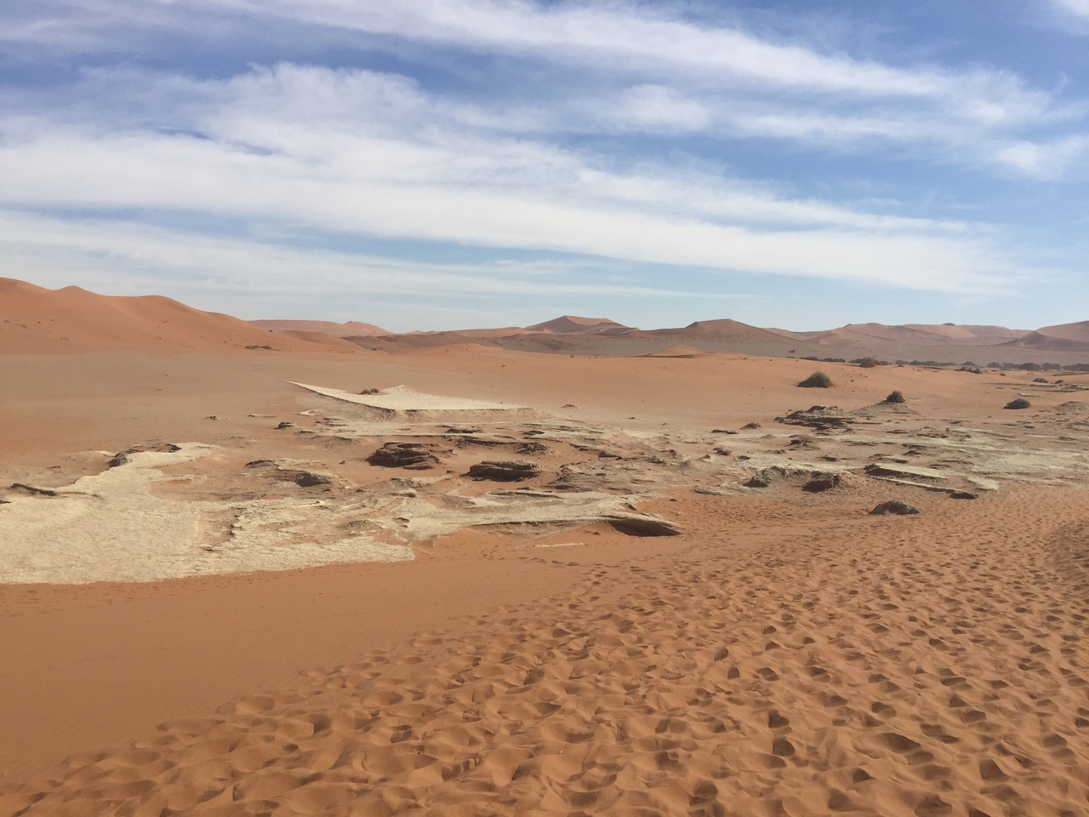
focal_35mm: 29
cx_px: 544
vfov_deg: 48.2
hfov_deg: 61.7
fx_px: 912
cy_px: 408
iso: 32
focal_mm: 4.15
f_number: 2.2
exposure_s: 1/3968
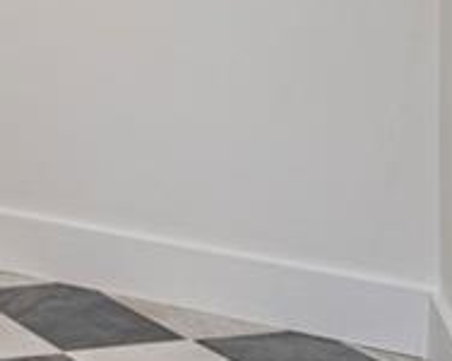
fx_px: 1163
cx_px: -635
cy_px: -193
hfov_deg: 14.4
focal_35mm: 87
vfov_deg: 16.0
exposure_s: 1/10
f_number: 8
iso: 500
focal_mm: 17
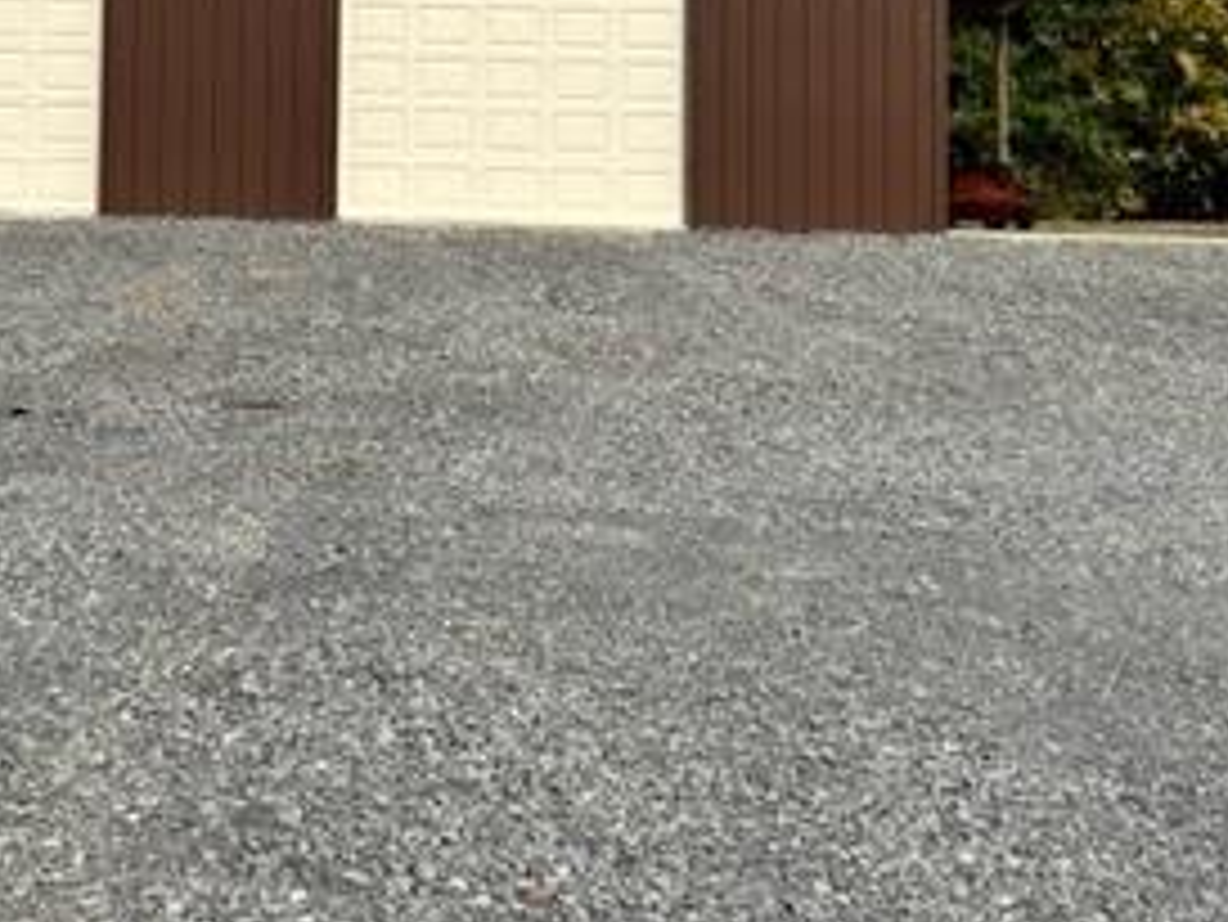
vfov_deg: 23.2
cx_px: 306
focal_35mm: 61
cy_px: 45
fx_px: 2165
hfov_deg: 31.1
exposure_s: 1/6211
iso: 50
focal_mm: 5.7
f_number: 1.5
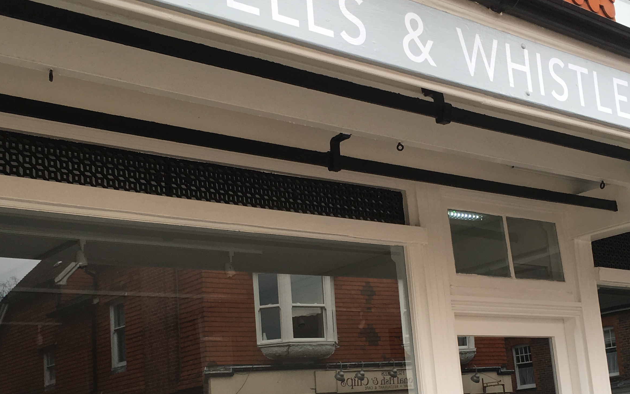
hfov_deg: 38.2
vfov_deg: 24.1
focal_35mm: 53
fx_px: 910
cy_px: 305
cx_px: 326
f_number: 2.2
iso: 25
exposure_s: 1/182
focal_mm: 4.15
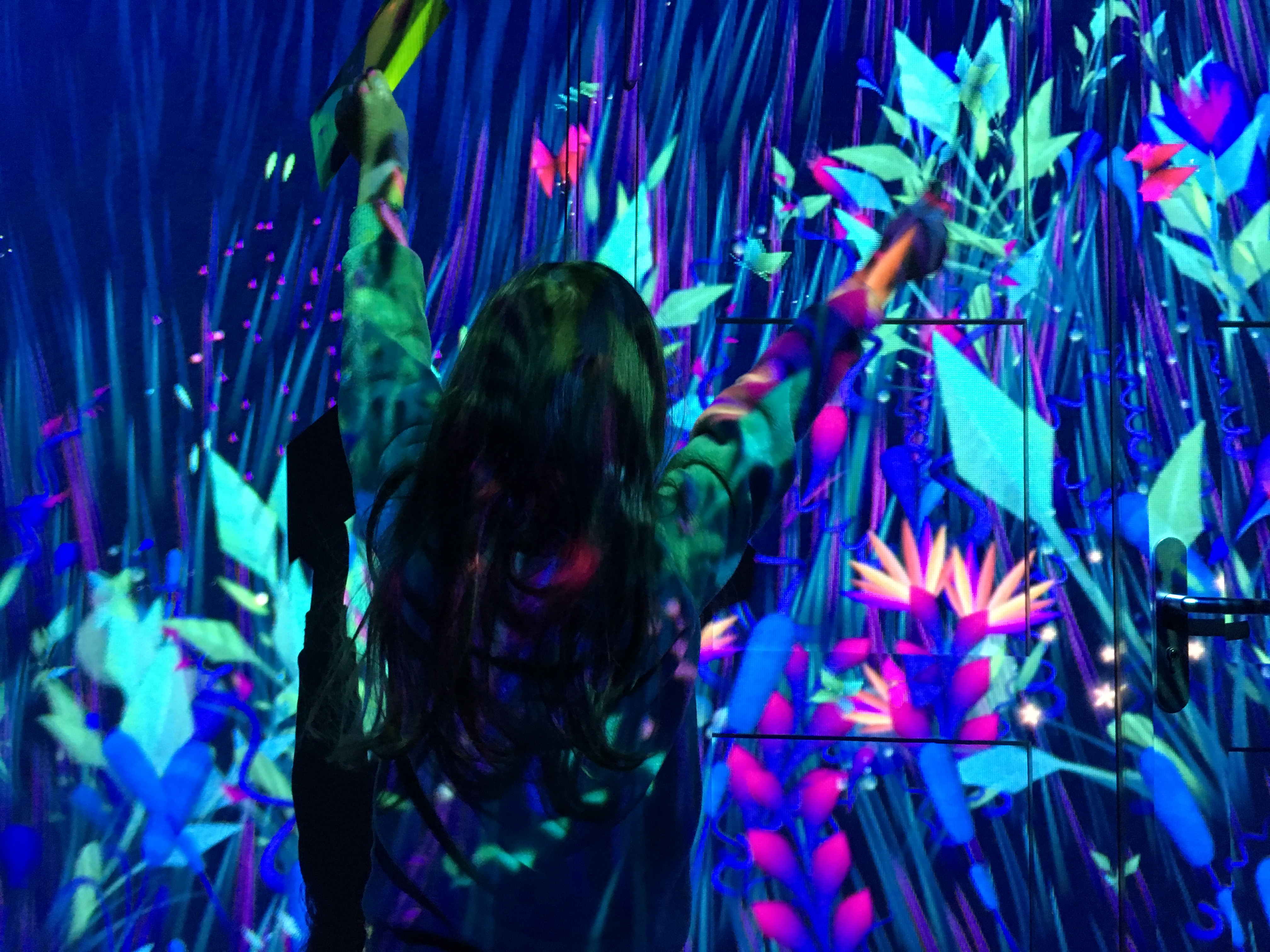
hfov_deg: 61.7
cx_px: 635
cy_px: 476
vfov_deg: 48.2
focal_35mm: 29
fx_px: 1064
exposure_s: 1/20
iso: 200
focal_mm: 4.15
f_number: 2.2
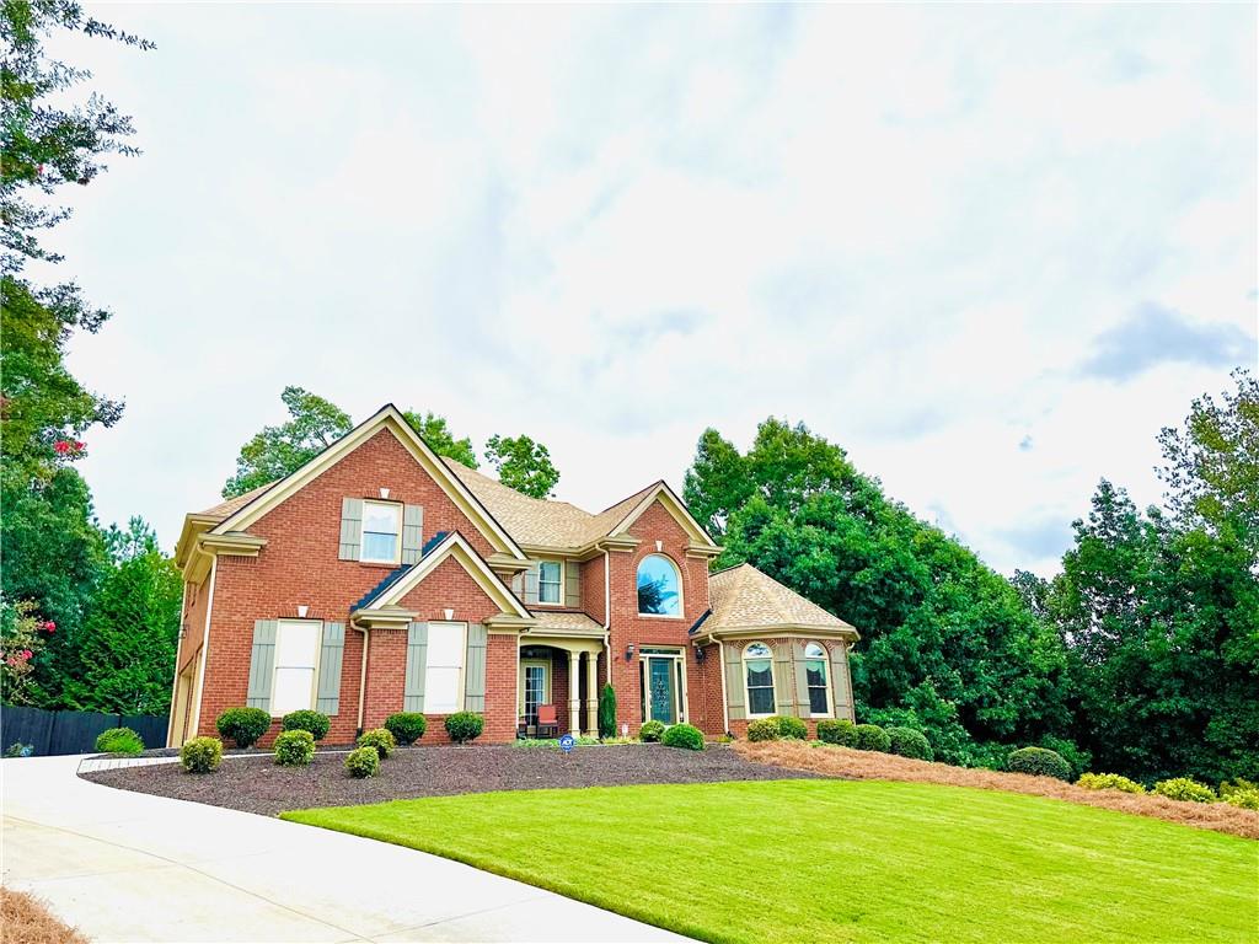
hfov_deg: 71.6
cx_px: 630
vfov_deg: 56.8
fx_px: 873
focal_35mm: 24
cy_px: 472
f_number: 1.78
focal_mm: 6.86
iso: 80
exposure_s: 1/5525
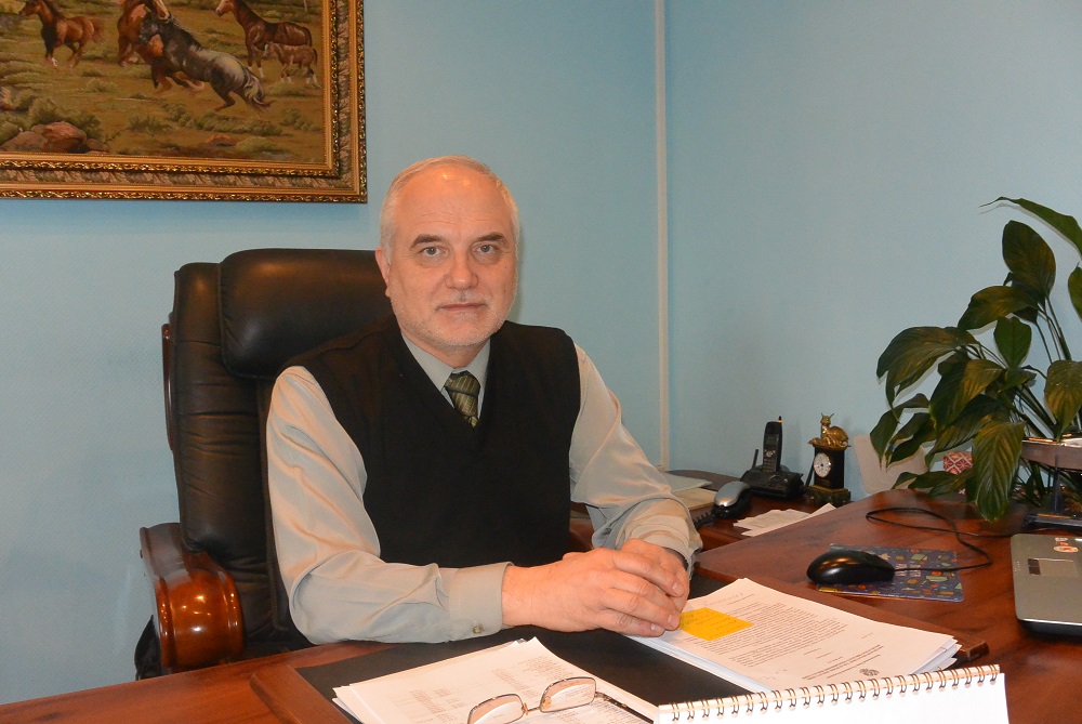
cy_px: 362
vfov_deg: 45.1
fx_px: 872
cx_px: 541
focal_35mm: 29
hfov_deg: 63.6
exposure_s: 1/60
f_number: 3.5
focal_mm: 11
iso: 1600
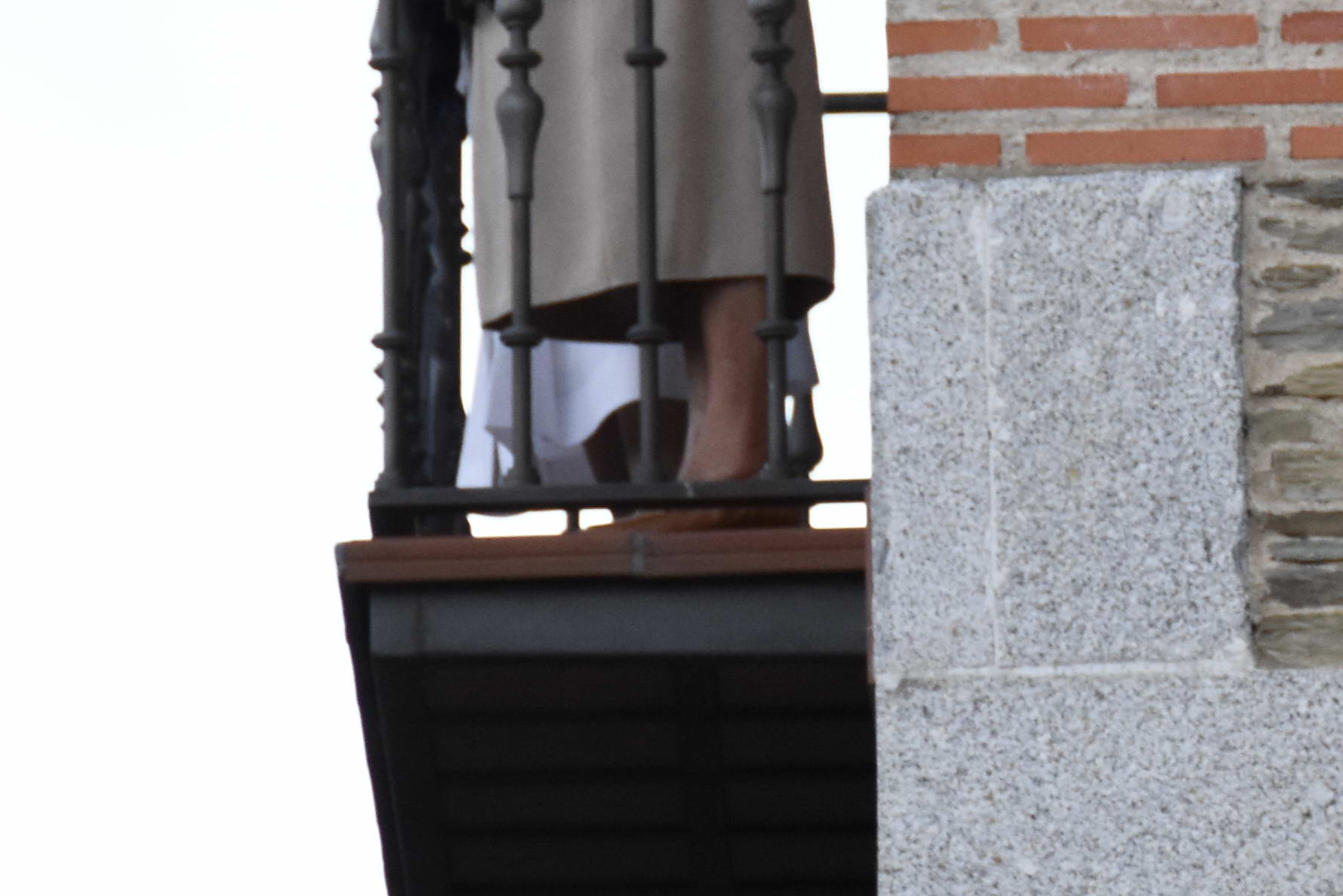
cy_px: 162
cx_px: 1919
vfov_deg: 2.6
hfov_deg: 3.9
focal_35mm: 529
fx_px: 19724
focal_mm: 105
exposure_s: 1/200
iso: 1100
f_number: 5.3
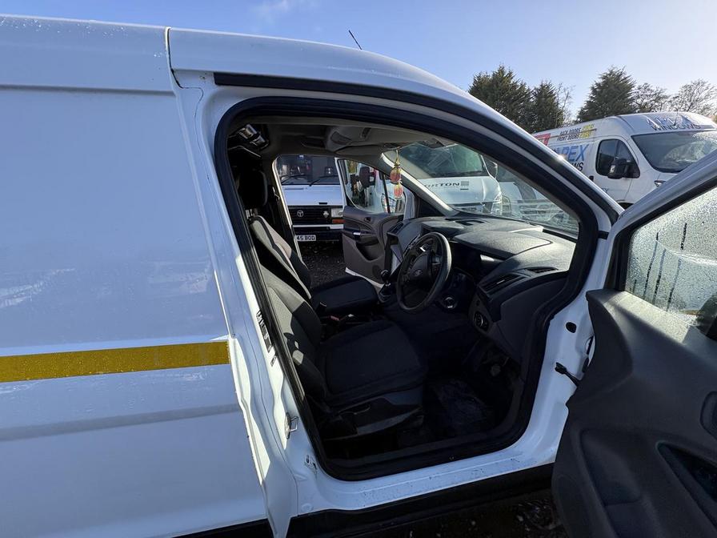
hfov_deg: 102.1
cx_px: 358
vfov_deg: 85.7
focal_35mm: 14
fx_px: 290
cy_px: 269
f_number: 2.2
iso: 64
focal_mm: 2.22
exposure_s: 1/412
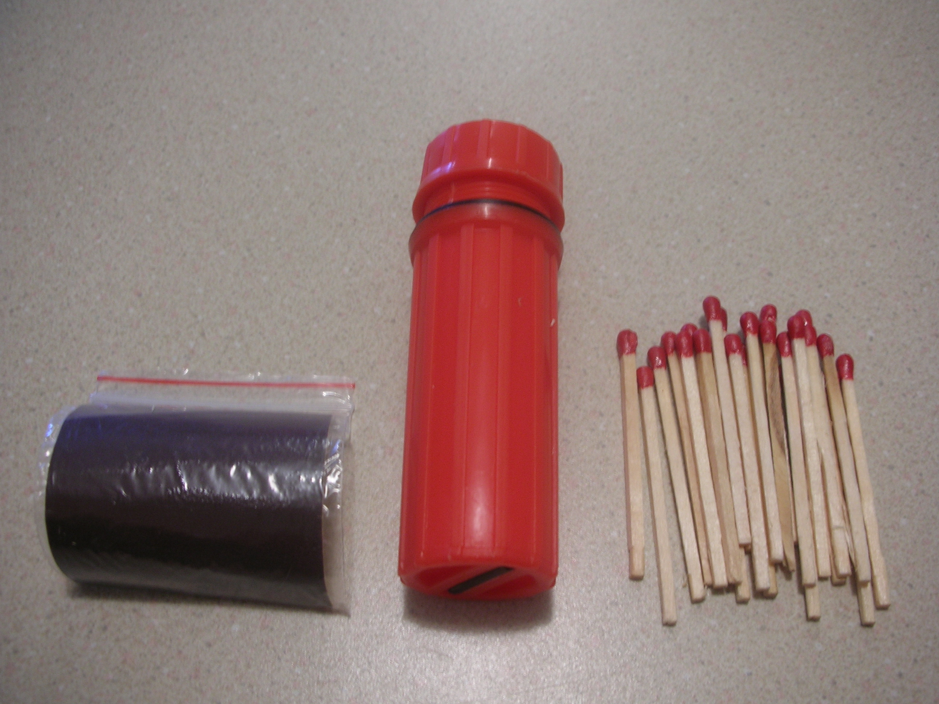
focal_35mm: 35
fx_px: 949
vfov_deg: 40.7
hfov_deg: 52.6
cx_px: 470
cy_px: 352
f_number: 3
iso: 50
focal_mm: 5.8
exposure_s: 1/6.8
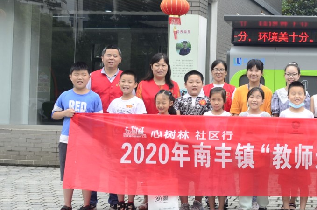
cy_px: 74
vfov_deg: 18.3
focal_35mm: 74
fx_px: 652
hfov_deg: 25.0
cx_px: 366
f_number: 8
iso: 100
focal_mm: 21
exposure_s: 1/60
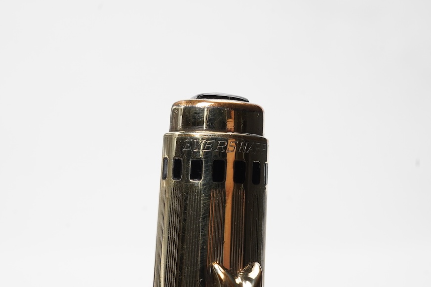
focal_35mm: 58
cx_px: 219
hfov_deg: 34.5
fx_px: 694
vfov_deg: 23.4
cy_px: 159
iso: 640
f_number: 22
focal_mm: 30
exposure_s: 1/100
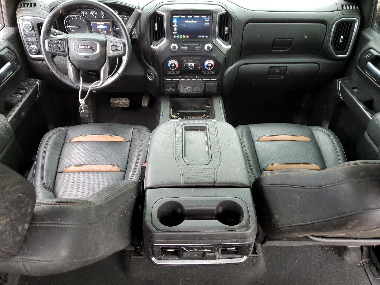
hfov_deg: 67.3
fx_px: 285
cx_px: 190
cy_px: 142
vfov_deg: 53.1
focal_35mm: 26
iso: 161
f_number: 1.5
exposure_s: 1/60.2
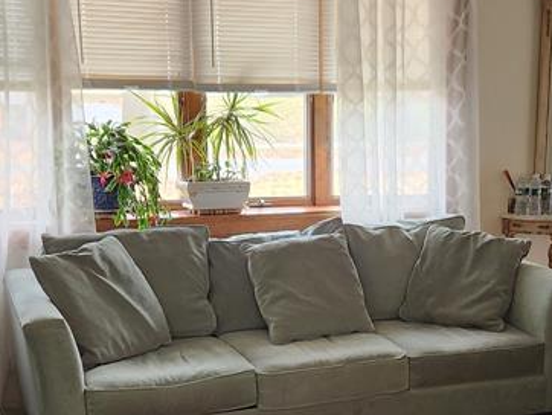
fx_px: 1037
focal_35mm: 65
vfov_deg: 22.1
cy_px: 366
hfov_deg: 29.5
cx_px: 387
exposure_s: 1/120
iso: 400
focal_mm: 5.4
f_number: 1.8
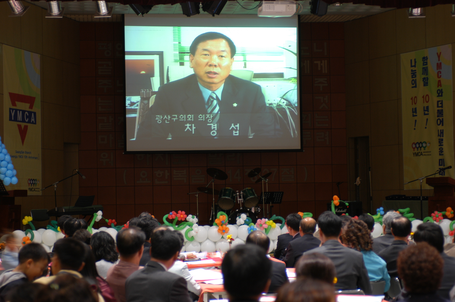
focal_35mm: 84
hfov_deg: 24.2
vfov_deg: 16.2
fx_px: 1061
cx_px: 228
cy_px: 151
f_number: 2.8
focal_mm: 56
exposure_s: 1/13
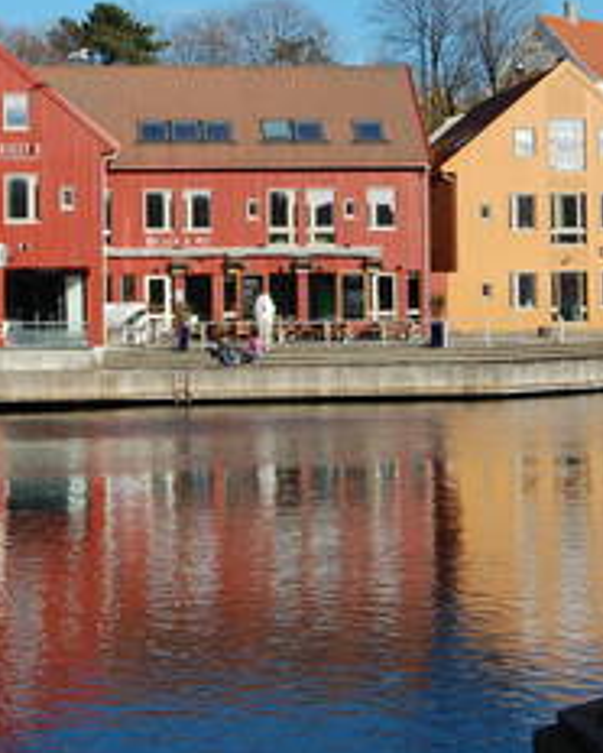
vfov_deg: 20.5
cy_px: 242
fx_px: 2072
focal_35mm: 93
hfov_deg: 16.6
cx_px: 276
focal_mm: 32
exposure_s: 1/320
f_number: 9
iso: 200
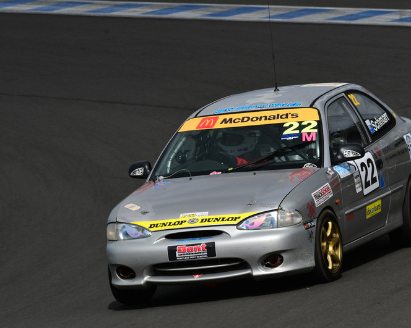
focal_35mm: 458
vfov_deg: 3.4
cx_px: 239
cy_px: 164
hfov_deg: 4.2
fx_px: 5570
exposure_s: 1/500
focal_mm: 270
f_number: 11
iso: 200
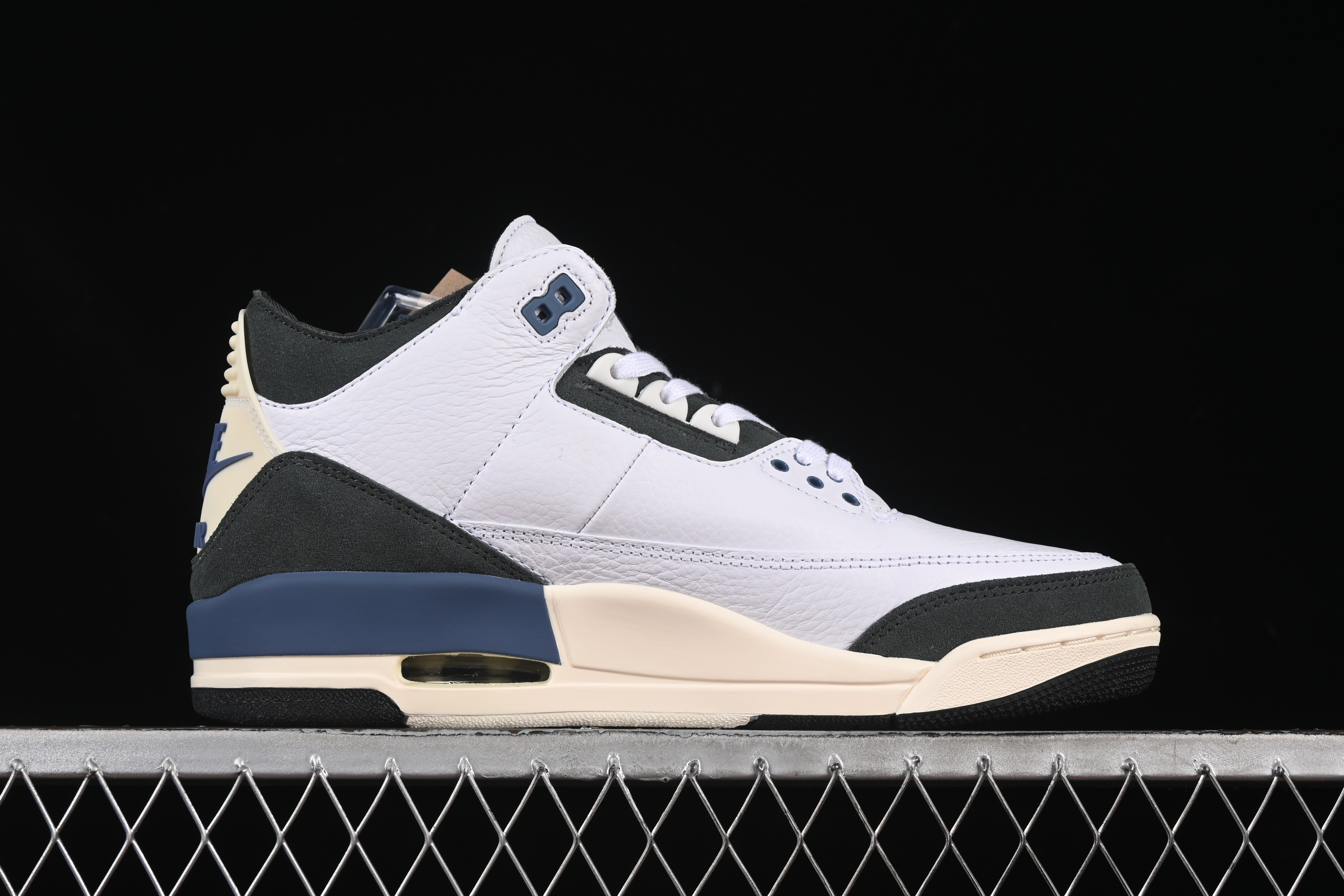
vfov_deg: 18.2
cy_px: 448
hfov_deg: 27.0
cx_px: 672
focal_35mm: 75
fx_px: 2800
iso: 160
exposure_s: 1/60
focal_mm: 50
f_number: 8
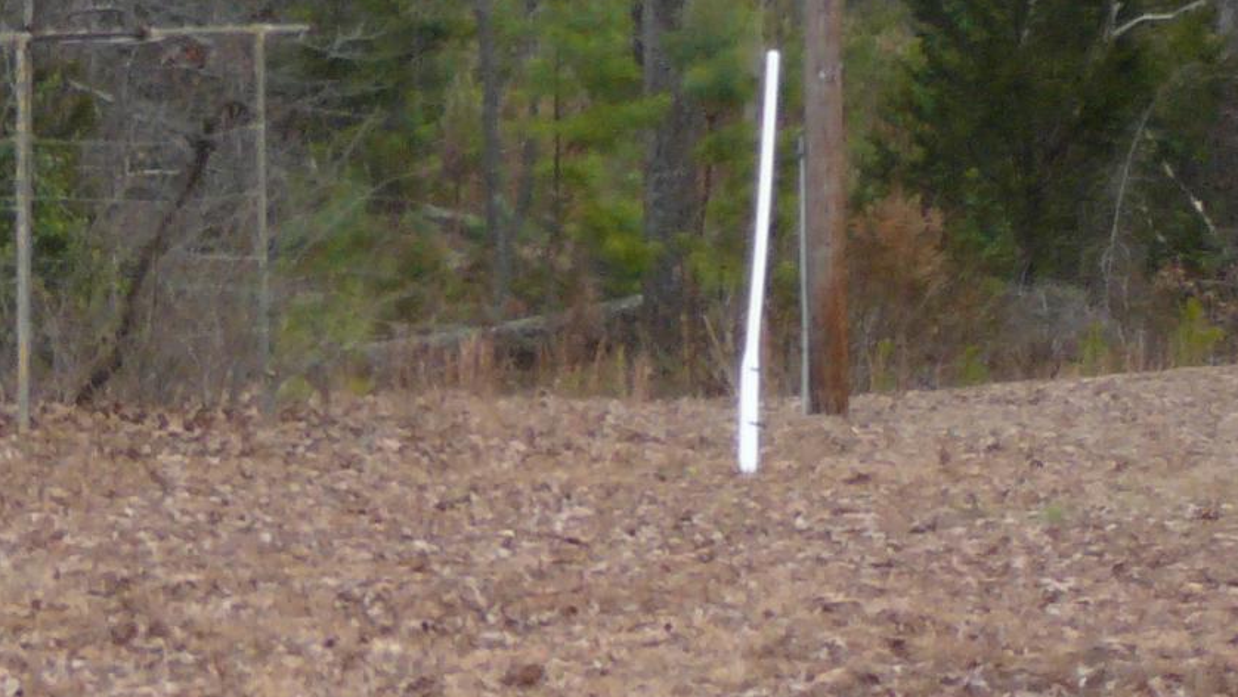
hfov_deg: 12.2
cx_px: -192
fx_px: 5681
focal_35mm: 173
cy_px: -59
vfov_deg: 7.0
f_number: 3.6
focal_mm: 9.7
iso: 100
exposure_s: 1/80
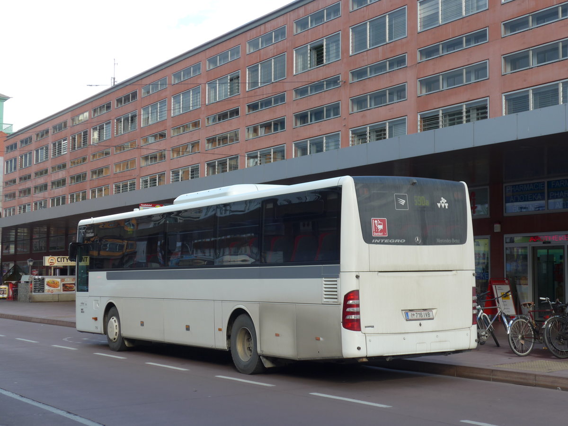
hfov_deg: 32.7
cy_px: 213
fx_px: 968
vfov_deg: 24.8
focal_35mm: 59
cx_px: 284
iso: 80
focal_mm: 12
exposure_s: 1/250
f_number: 3.5
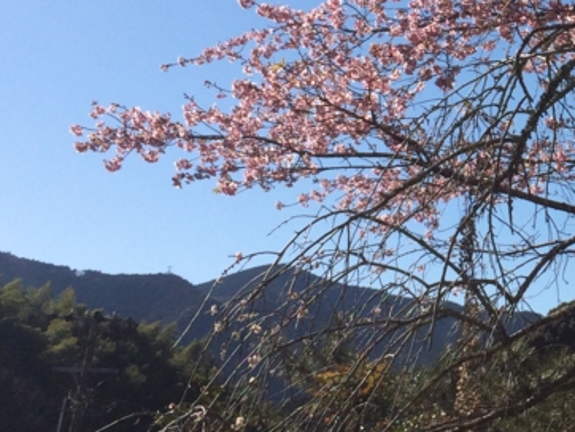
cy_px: 38
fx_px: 1363
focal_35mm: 82
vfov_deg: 17.7
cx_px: 656
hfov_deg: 22.3
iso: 32
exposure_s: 1/3165
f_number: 2.2
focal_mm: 4.15
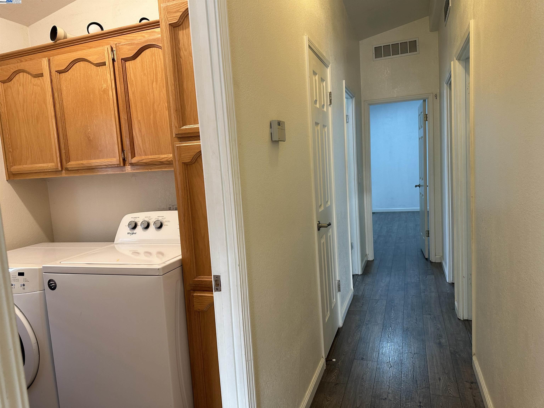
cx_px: 272
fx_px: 377
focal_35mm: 24
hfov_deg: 71.6
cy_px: 204
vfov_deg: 56.8
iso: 125
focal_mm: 6.86
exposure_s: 1/60
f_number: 1.78
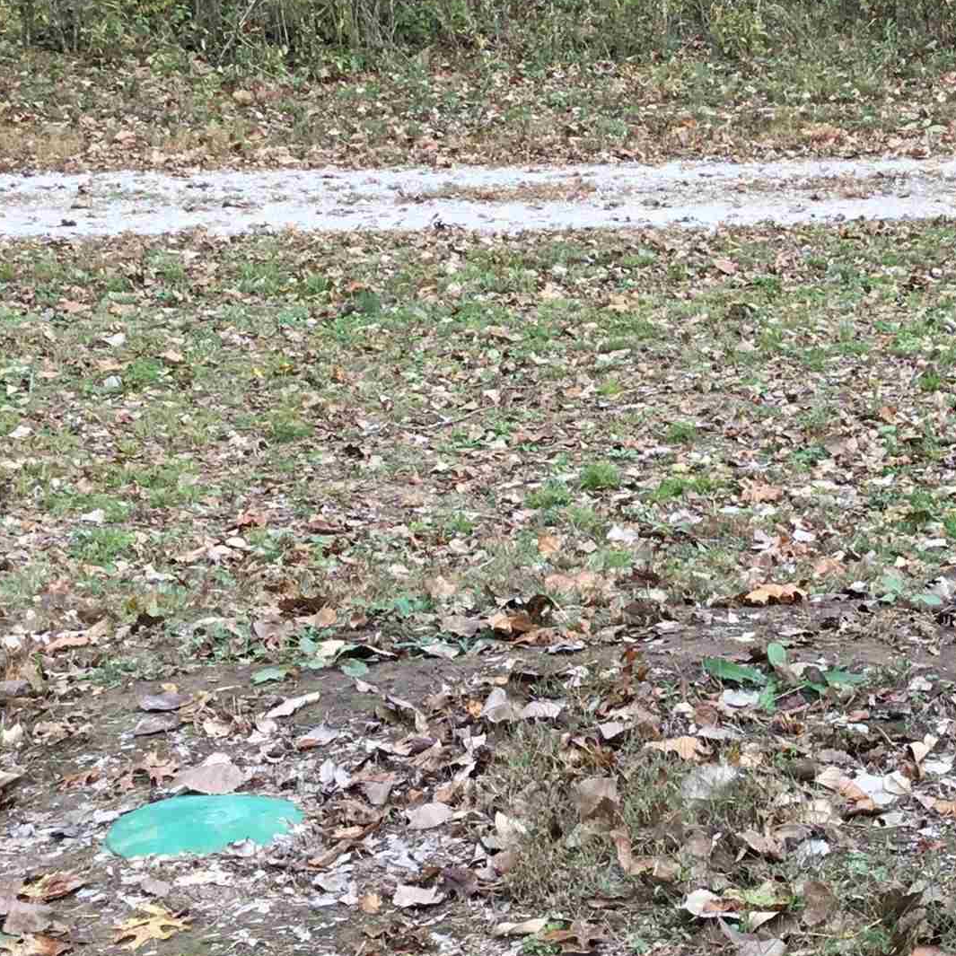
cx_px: 796
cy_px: 494
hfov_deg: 21.6
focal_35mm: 79
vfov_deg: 21.9
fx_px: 2468
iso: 25
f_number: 2.4
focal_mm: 3.3
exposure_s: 1/232
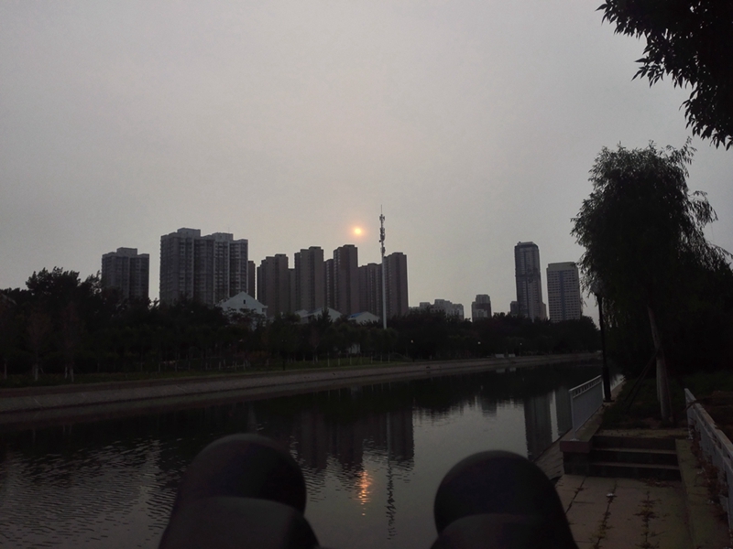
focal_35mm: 29
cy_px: 274
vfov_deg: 48.2
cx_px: 366
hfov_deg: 61.7
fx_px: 614
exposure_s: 1/1107
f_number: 2
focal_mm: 3.8
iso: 100
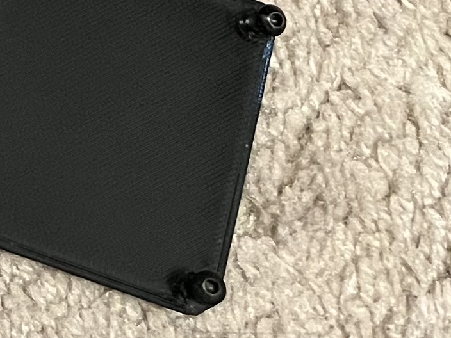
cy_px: -211
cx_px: -780
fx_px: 1941
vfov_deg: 9.6
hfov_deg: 10.5
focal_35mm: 149
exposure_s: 1/30
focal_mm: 5.1
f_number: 1.6
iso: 640
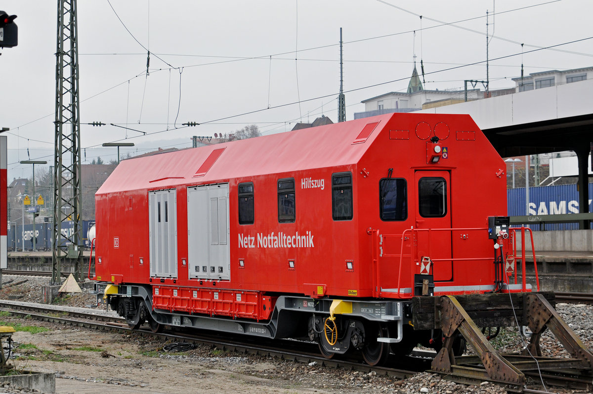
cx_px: 296
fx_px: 1481
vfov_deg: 15.2
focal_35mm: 90
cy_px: 197
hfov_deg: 22.6
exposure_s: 1/320
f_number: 4.5
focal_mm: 60
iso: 320
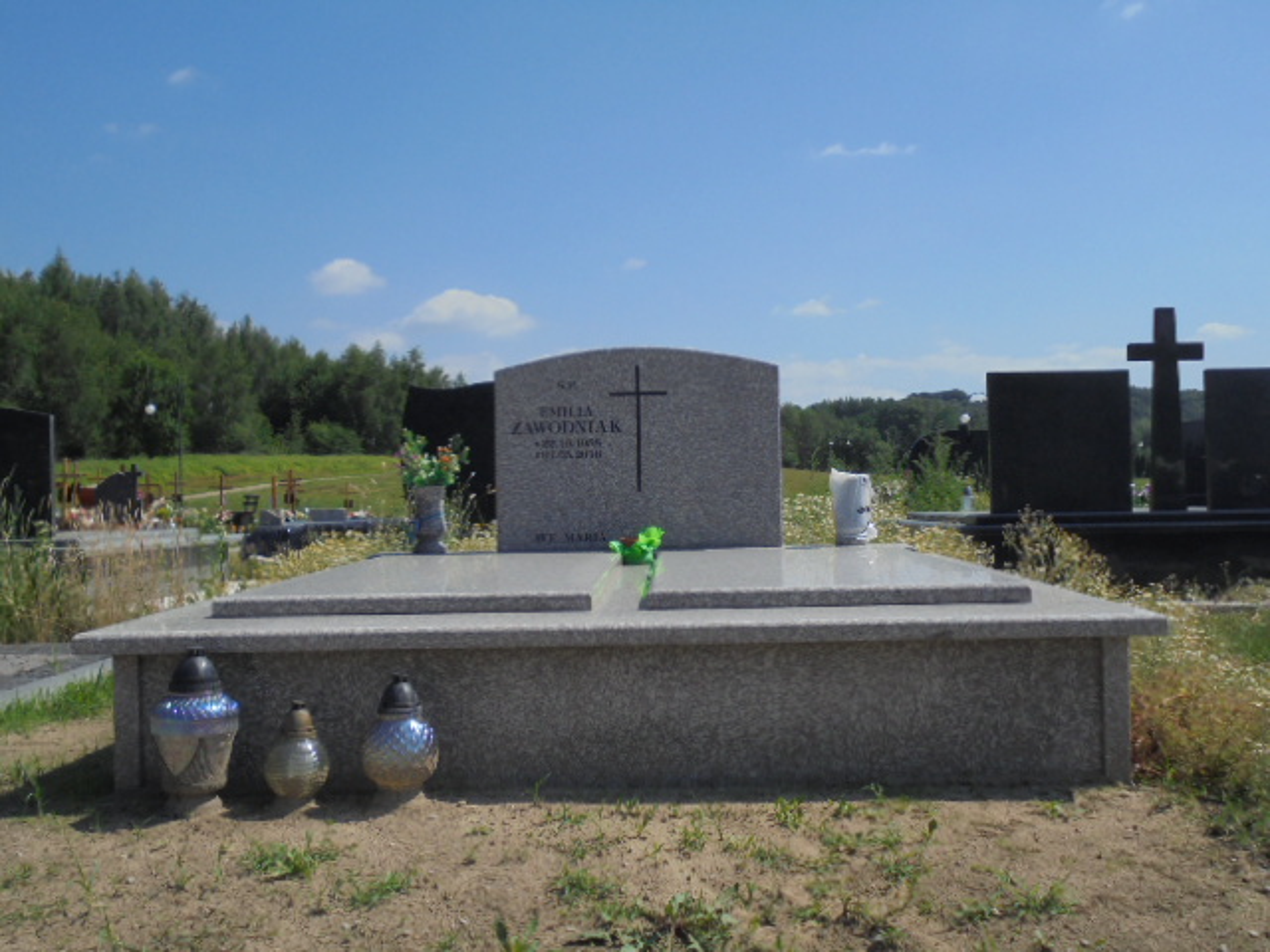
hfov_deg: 49.0
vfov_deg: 37.7
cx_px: 635
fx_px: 1394
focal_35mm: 38
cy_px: 476
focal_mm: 6.9
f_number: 13.3
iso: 100
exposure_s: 1/125
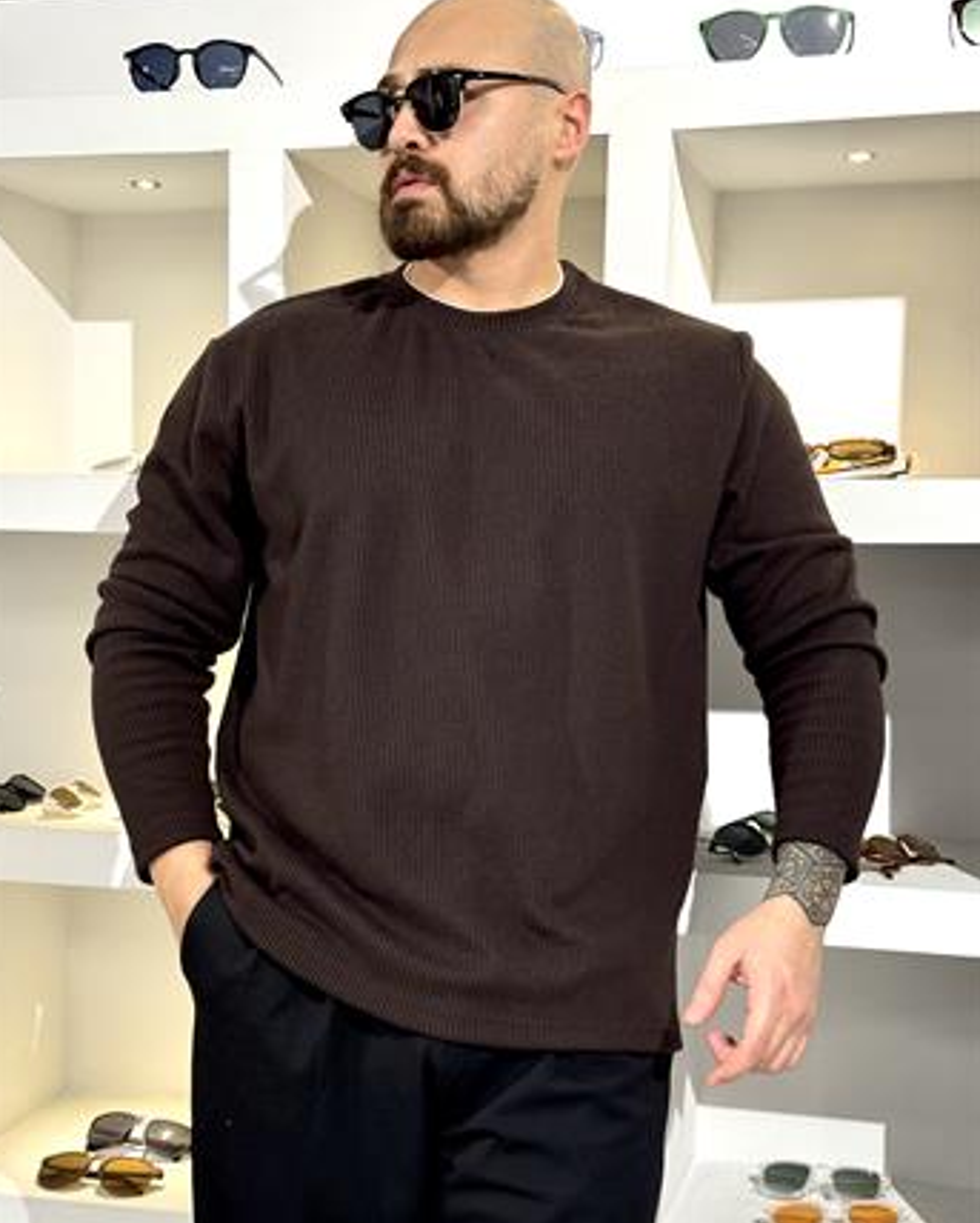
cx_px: 483
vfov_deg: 36.6
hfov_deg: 29.7
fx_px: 1847
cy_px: 609
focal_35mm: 51
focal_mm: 6.76
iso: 100
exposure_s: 1/100
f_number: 1.78
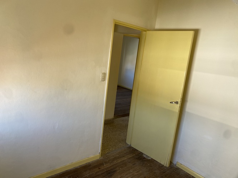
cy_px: 89
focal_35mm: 25
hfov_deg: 69.4
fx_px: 172
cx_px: 119
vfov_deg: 54.9
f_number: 1.8
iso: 50
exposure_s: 1/121
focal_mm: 4.25
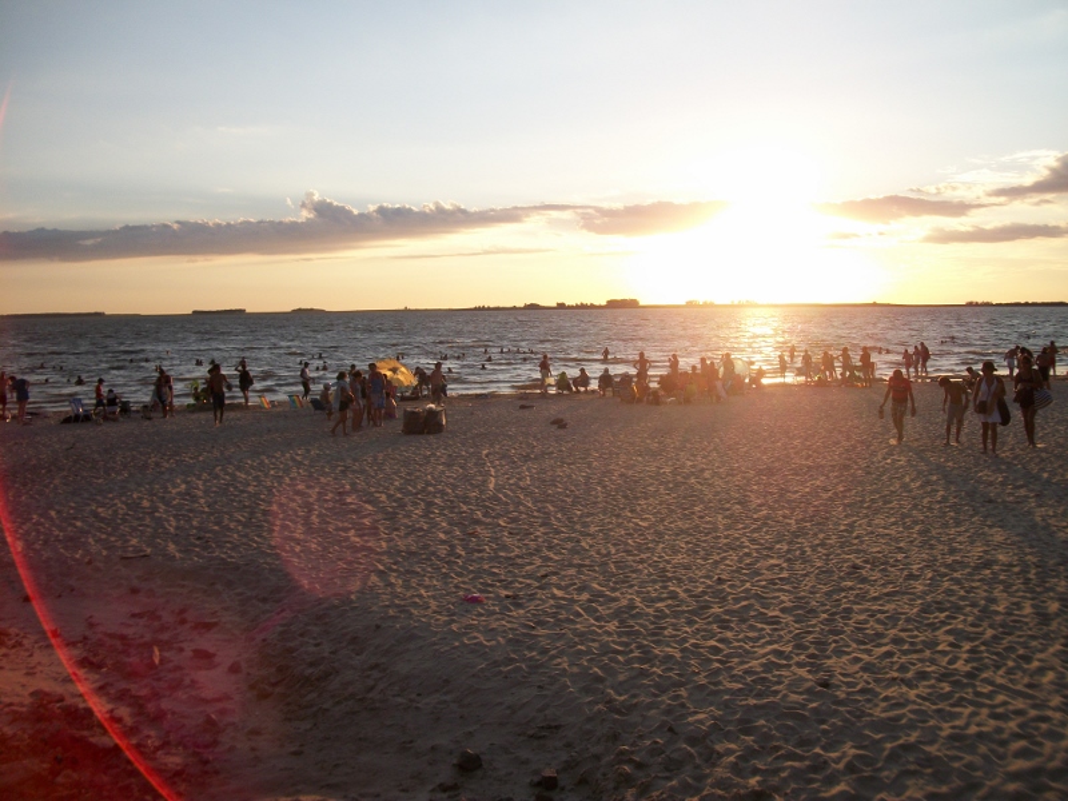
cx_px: 534
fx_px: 987
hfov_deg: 56.8
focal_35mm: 32
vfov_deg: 44.2
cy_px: 400
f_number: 8.8
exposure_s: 1/100
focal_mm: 5.7
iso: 80
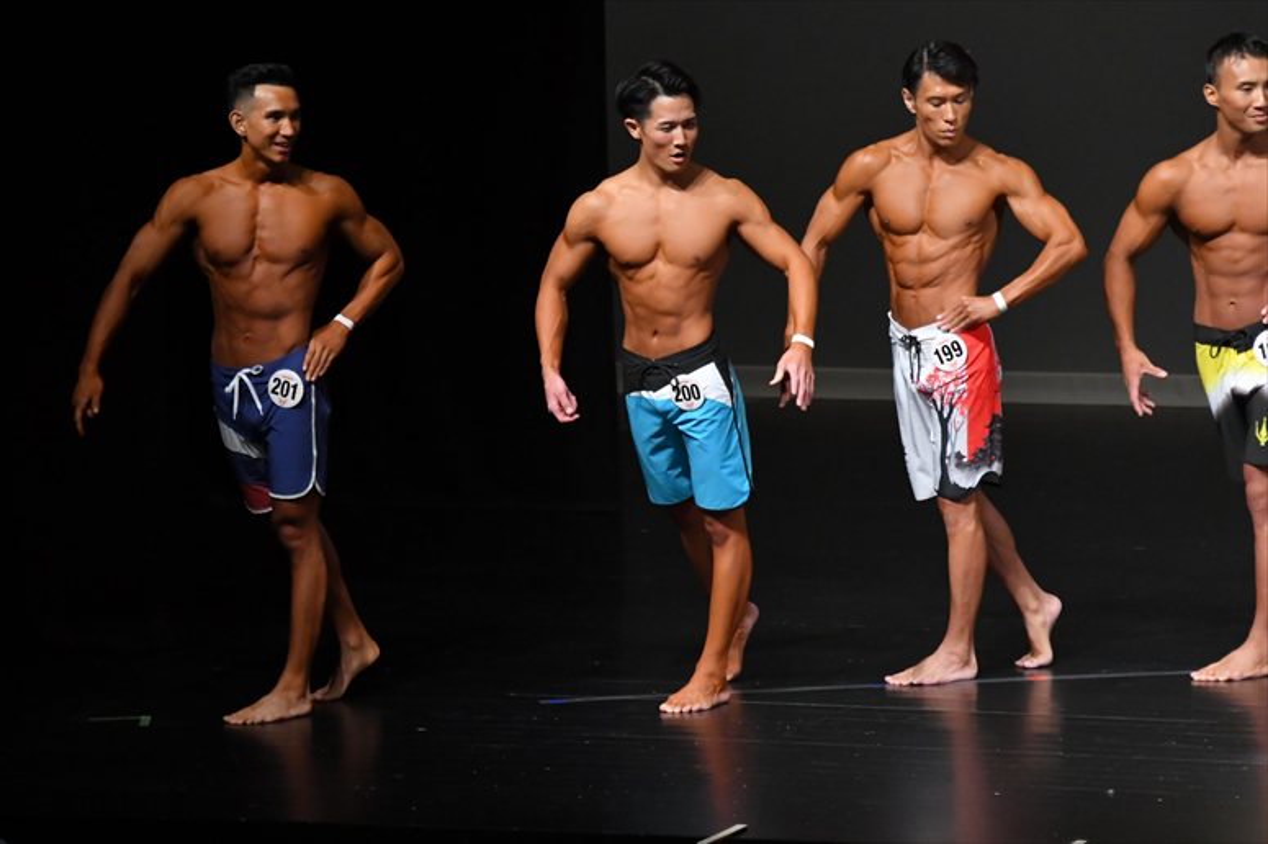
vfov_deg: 4.6
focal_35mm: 300
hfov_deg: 6.9
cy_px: 422
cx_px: 634
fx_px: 10562
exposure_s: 1/400
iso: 5000
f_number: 5.6
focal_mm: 200
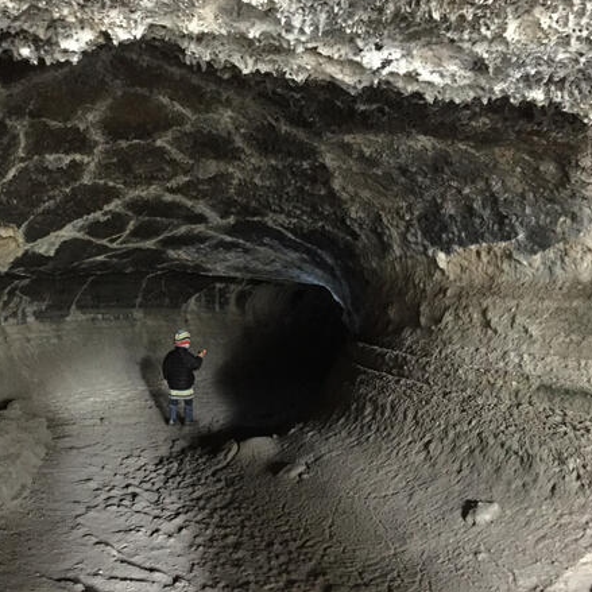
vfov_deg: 47.2
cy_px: 294
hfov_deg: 46.6
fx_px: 677
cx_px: 206
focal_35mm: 35
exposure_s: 1/15
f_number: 2.2
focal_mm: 4.15
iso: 1250
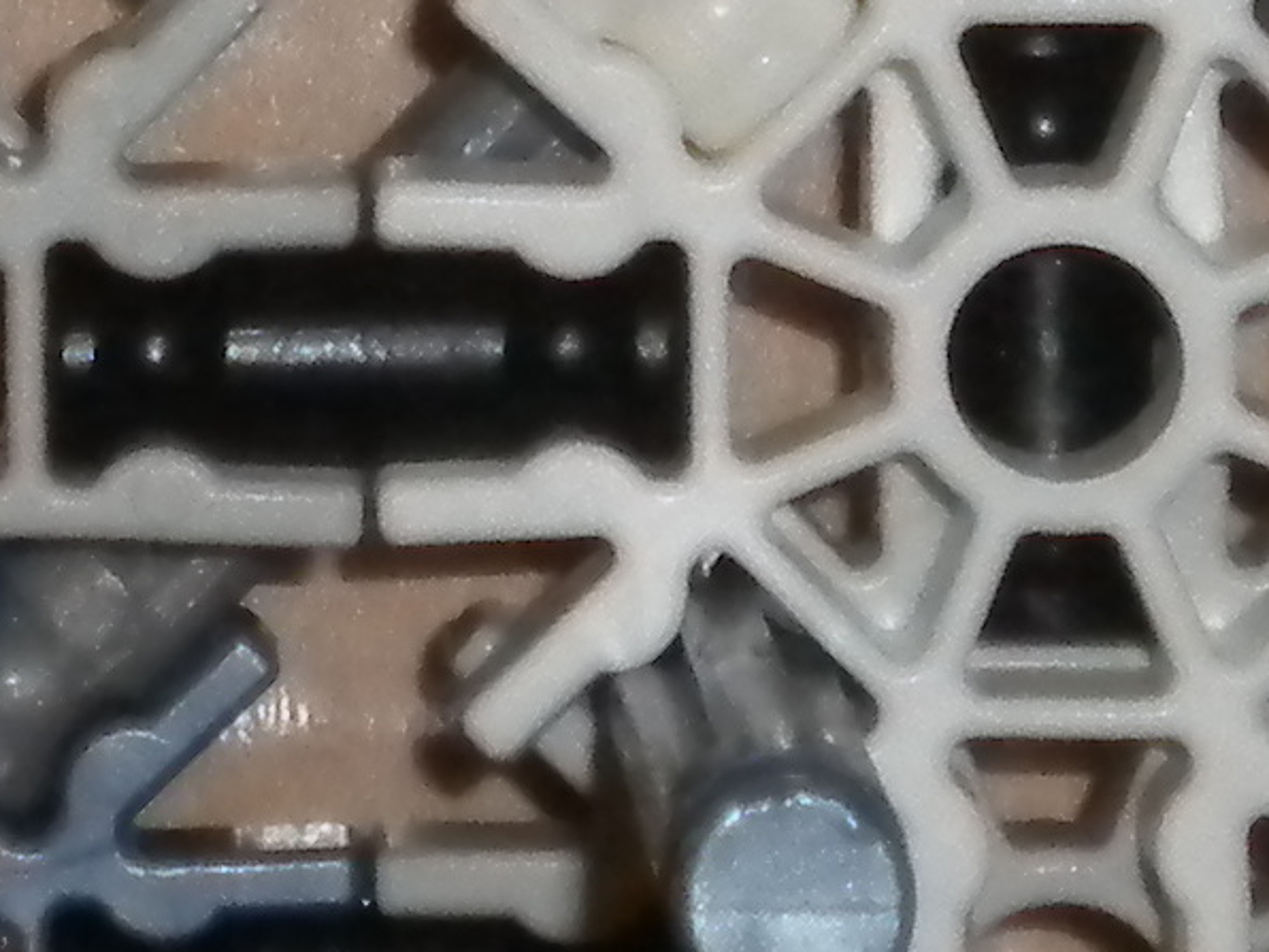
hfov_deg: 4.8
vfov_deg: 3.5
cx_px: 121
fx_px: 15250
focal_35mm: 416
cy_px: -873
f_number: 4.6
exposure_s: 1/60
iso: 400
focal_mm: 12.3
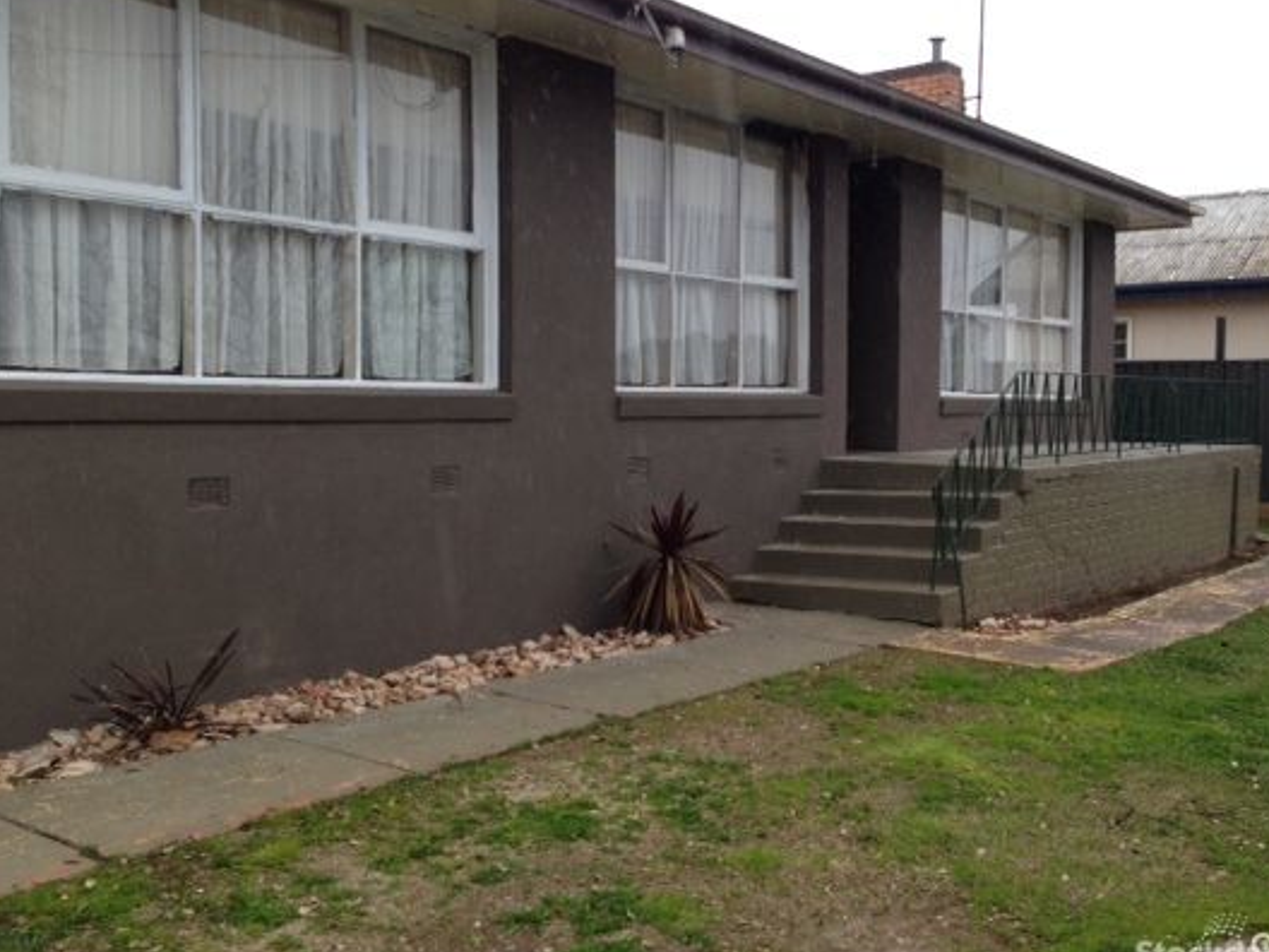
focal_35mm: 40
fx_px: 1466
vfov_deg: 35.9
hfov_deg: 46.8
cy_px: 435
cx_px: 685
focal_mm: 4.13
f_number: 2.4
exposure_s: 1/357
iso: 50
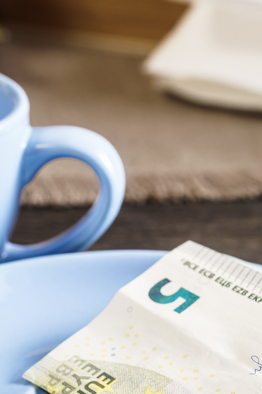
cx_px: 196
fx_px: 1757
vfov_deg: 12.8
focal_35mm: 161
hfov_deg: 8.5
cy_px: 241
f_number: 5.6
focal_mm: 56
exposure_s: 1/13
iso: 200
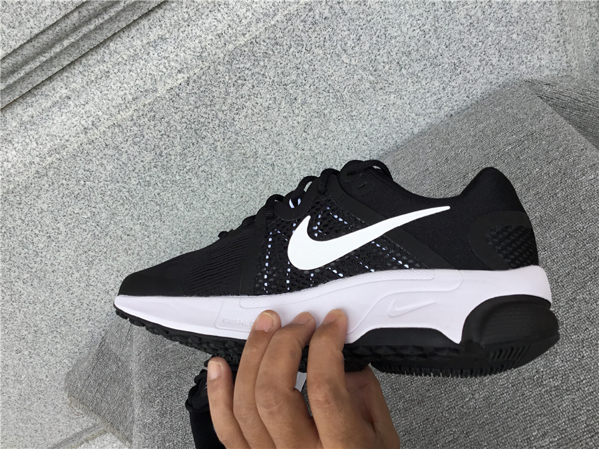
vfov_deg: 45.4
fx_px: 536
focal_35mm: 31
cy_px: 224
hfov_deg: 58.4
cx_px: 300
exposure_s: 1/365
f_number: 2.4
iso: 25
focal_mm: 3.3
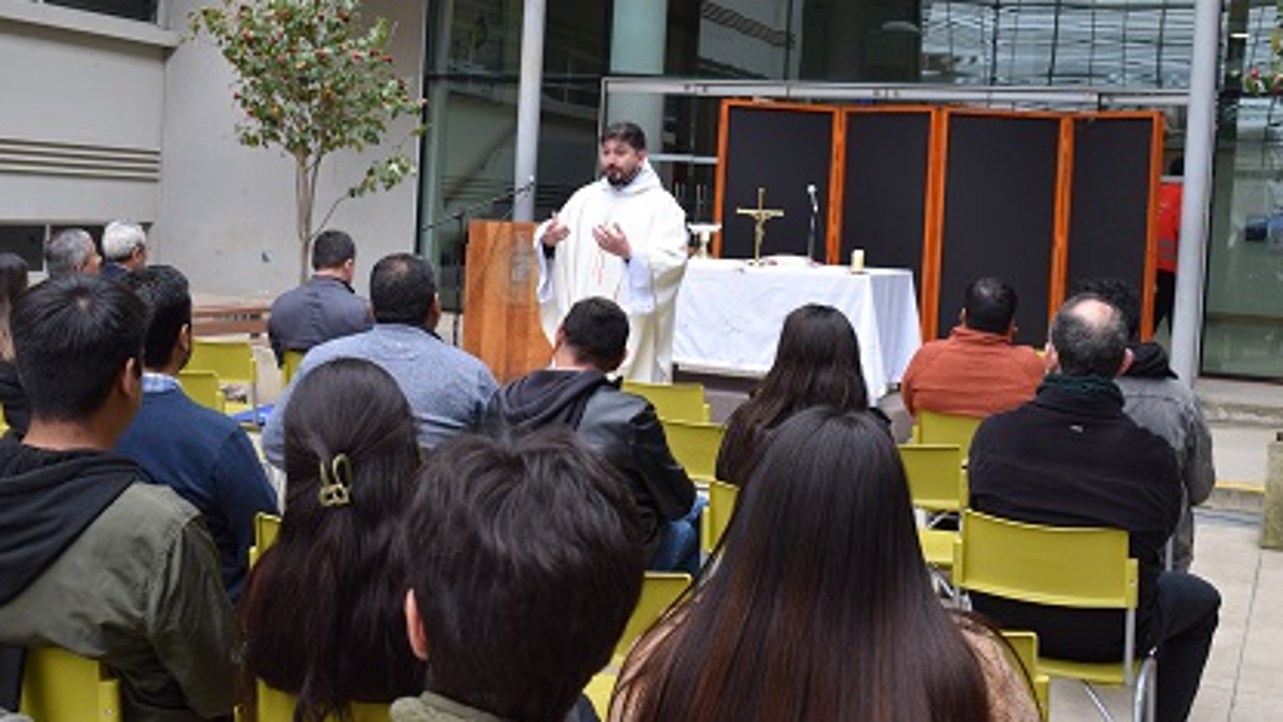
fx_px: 1583
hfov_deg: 44.1
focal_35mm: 47
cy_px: 288
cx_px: 637
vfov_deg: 25.6
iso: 400
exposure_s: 1/250
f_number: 8
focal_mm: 29
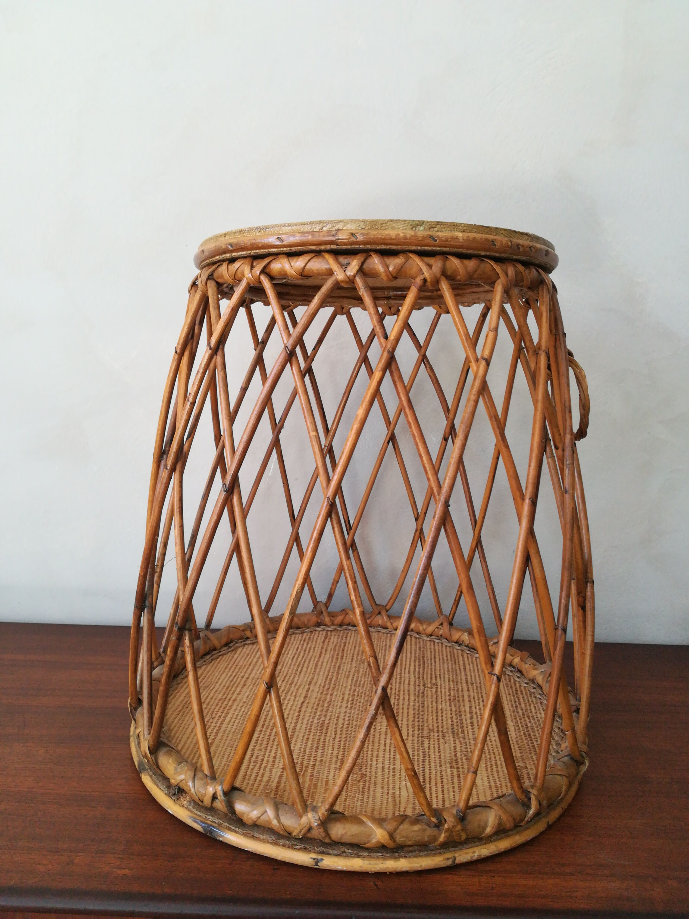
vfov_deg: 67.3
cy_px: 460
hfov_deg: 53.1
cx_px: 344
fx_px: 690
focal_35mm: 26
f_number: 2.2
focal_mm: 3.83
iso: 160
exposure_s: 1/33.3
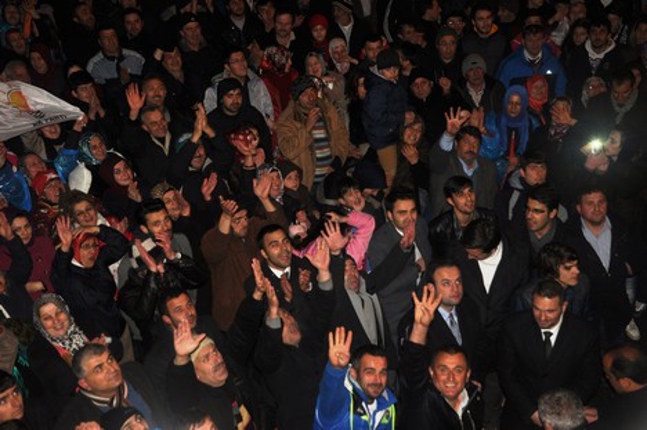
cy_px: 215
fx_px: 862
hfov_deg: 41.2
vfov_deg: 28.0
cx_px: 324
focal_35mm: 48
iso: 200
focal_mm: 32
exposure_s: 1/60
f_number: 4.5
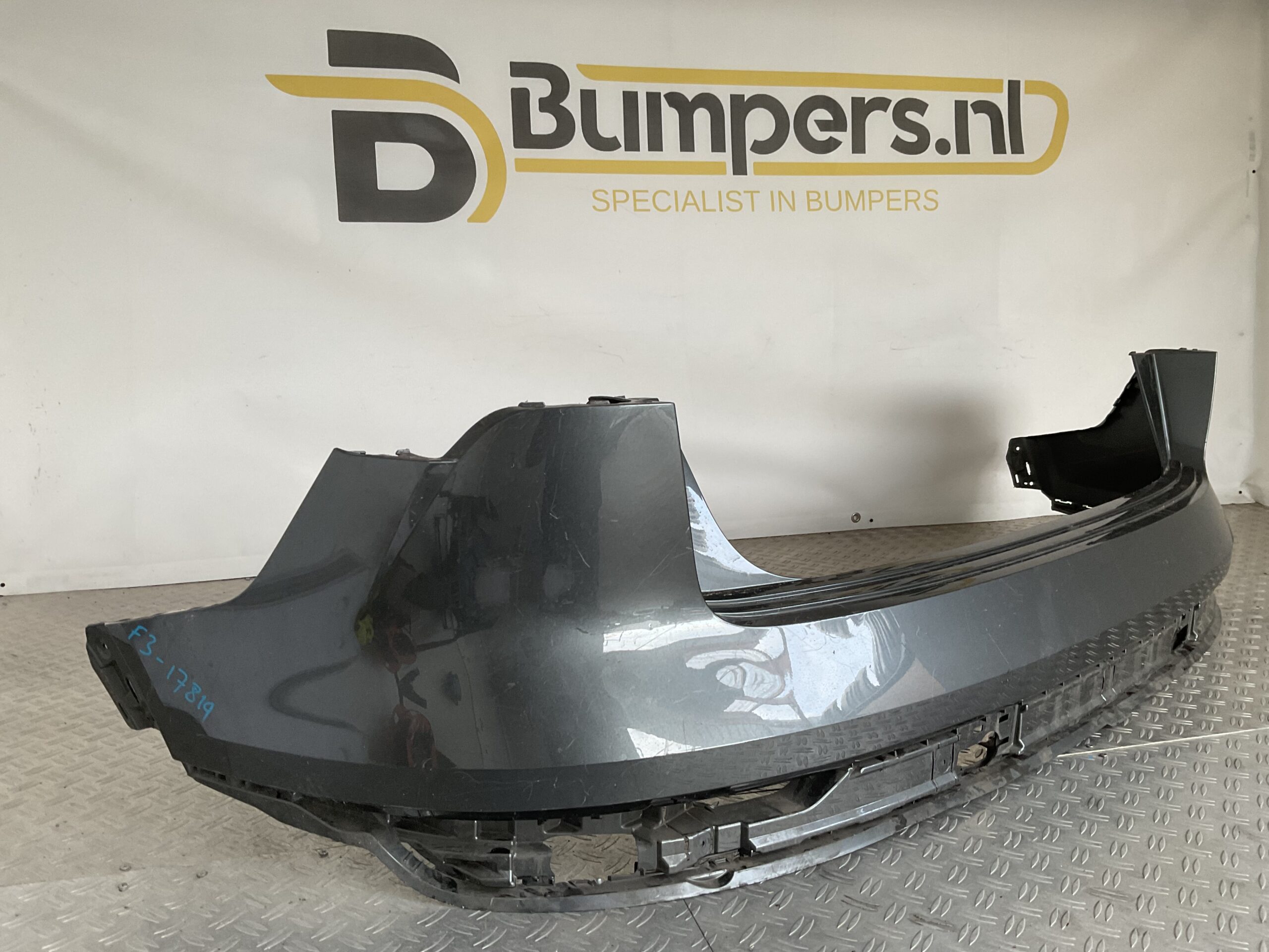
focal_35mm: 29
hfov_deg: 61.7
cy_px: 476
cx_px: 634
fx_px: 1063
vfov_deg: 48.2
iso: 64
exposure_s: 1/60
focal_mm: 3
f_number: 1.8
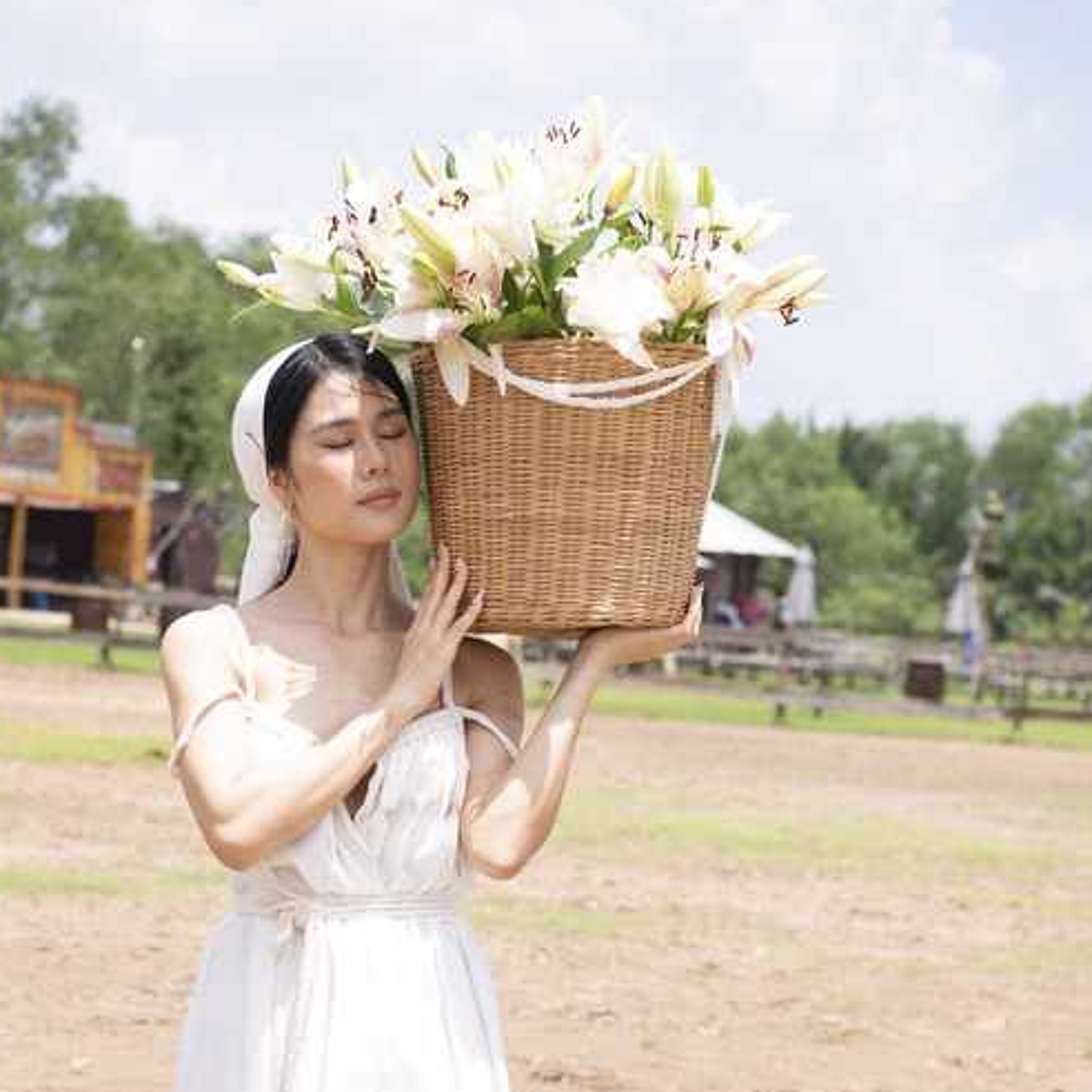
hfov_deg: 15.0
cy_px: 947
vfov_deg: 14.9
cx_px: 402
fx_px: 4140
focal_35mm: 116
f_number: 5
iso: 100
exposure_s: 1/400
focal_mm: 70
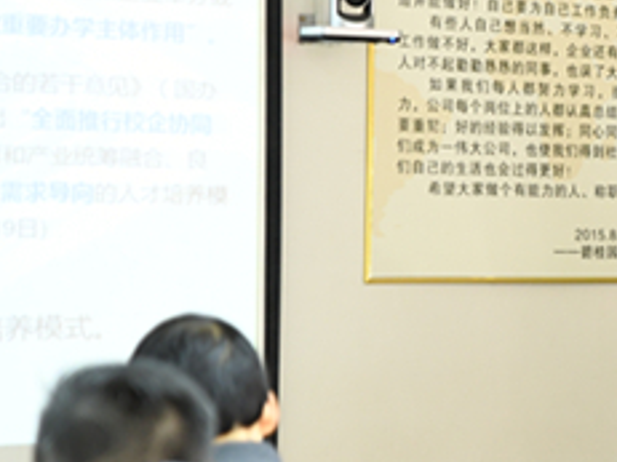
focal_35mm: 204
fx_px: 3634
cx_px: 927
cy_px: 166
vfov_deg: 7.3
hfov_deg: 9.4
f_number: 2.8
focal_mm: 70
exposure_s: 1/15
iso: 1000
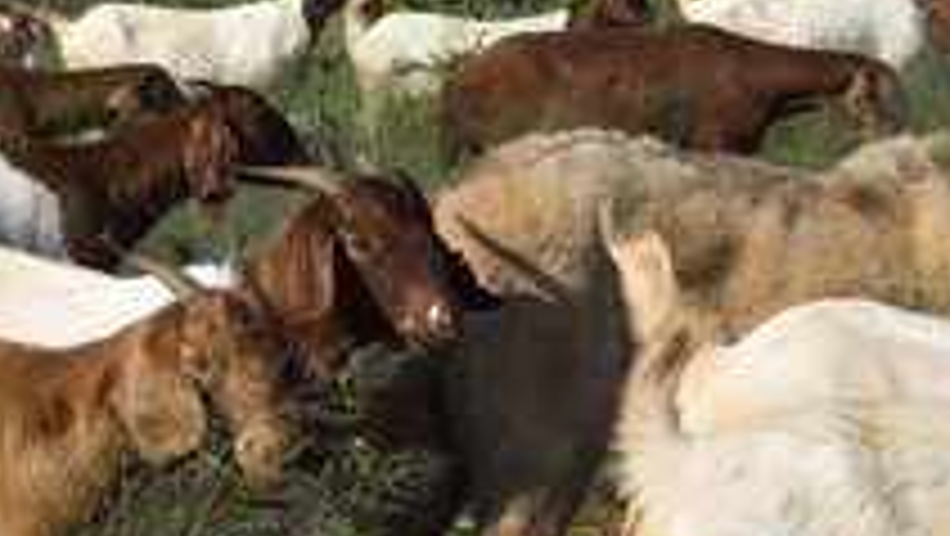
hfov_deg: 17.4
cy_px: 144
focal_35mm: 121
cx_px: 869
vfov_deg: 10.0
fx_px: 3050
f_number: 18
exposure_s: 1/500
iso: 400
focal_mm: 58
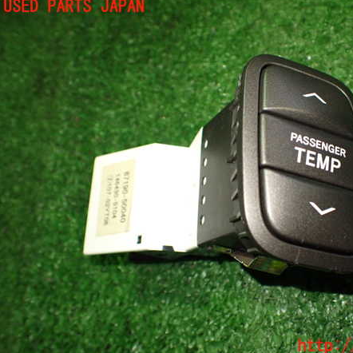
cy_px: 176
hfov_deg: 45.3
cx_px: 239
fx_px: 415
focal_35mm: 36
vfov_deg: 46.0
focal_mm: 5.4
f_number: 2.3
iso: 640
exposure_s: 1/125
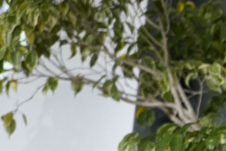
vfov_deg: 4.6
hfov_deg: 6.8
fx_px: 1859
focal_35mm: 296
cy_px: 199
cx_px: 417
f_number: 5.6
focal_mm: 65
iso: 4000
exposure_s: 1/160
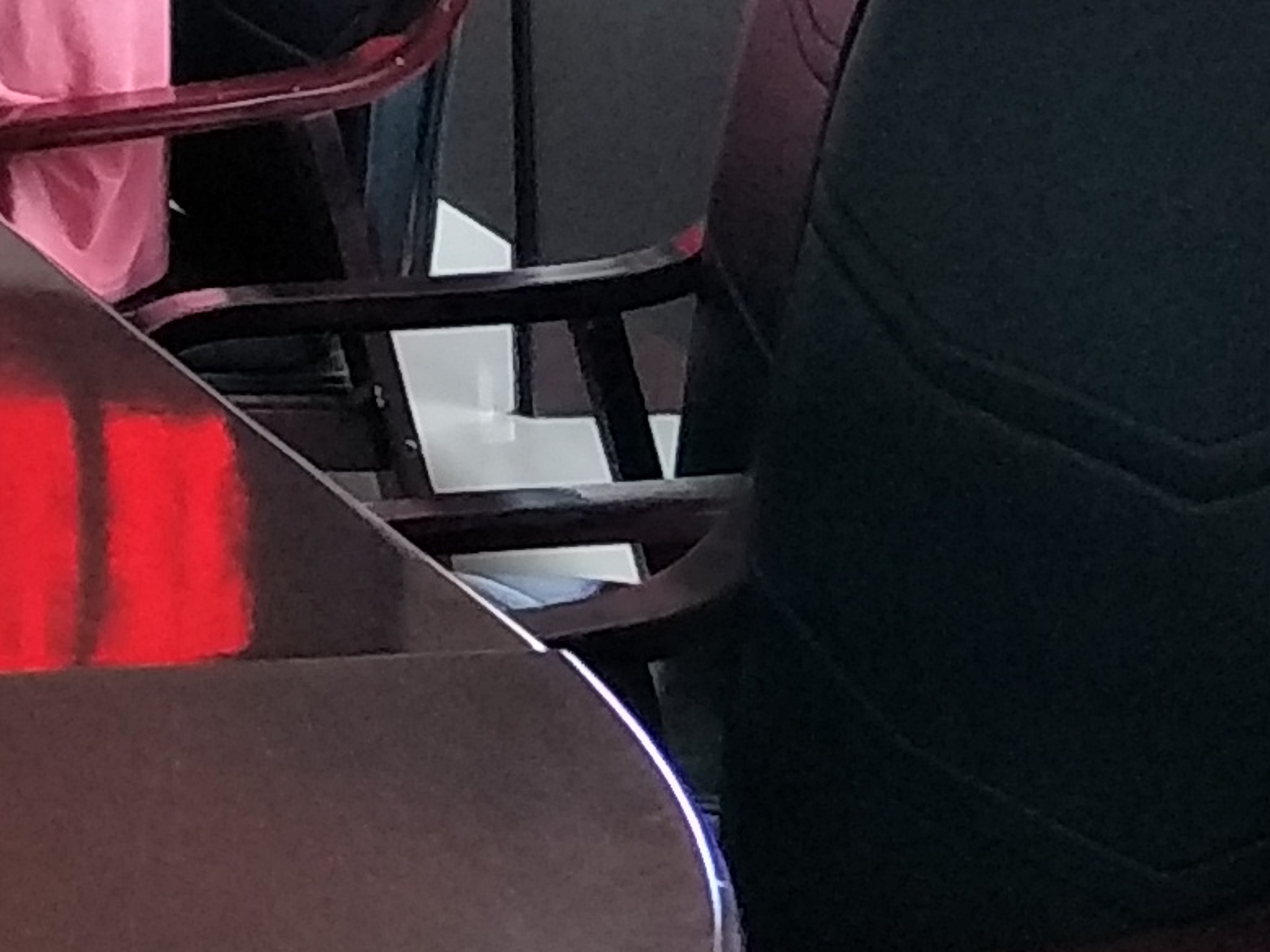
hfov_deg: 12.7
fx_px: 4769
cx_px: -1511
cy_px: -989
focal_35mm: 130
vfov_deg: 10.4
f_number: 1.7
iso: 135
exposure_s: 1/50
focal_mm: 3.79
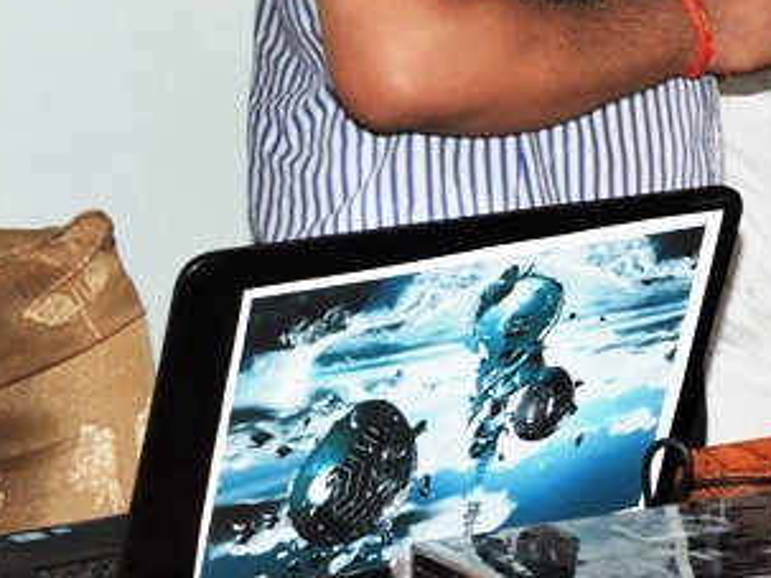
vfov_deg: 9.7
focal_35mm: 152
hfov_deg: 12.4
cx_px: 1130
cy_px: 71
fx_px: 3384
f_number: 4
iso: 200
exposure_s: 1/30
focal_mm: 8.1
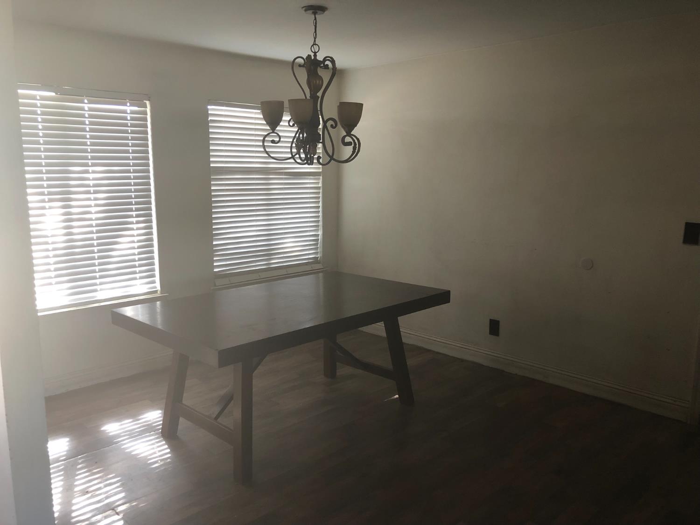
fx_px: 566
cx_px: 350
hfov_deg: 63.4
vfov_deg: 49.7
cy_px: 262
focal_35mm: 28
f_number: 1.8
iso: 40
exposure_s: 1/17
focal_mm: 3.99
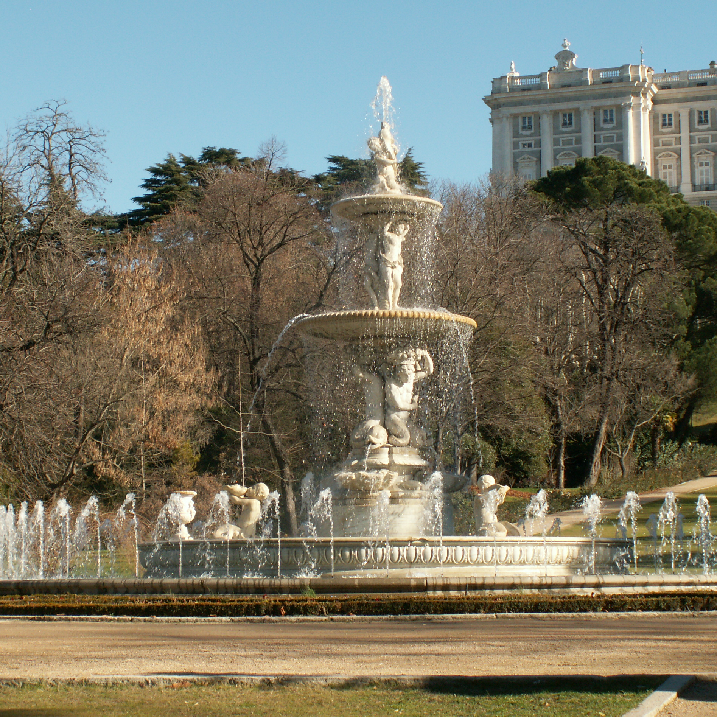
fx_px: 1875
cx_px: 368
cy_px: 358
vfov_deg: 21.7
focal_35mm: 80
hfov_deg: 21.7
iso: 50
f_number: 6.3
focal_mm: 11.14
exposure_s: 1/160
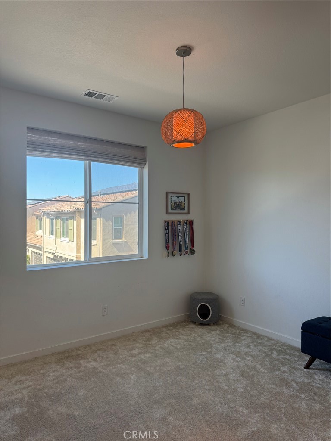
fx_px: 306
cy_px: 220
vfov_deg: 71.6
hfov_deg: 56.8
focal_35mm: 24
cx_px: 166
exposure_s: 1/205
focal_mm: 6.76
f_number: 1.78
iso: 80
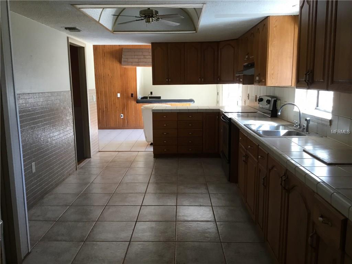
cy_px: 132
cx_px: 176
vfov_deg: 45.4
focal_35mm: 31
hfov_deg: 58.4
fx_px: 315
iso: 40
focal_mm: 3.3
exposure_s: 1/30
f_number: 2.4
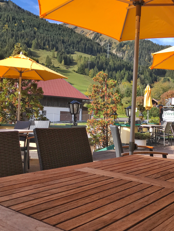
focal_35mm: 38
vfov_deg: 49.0
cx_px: 132
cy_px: 116
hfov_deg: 36.7
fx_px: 255
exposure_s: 1/863
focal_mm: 3.99
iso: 20
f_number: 1.8
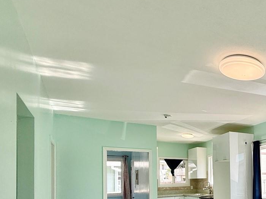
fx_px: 246
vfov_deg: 41.2
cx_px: 298
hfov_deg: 43.1
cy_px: 174
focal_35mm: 32
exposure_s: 1/226
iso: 64
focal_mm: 2.22
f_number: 2.2
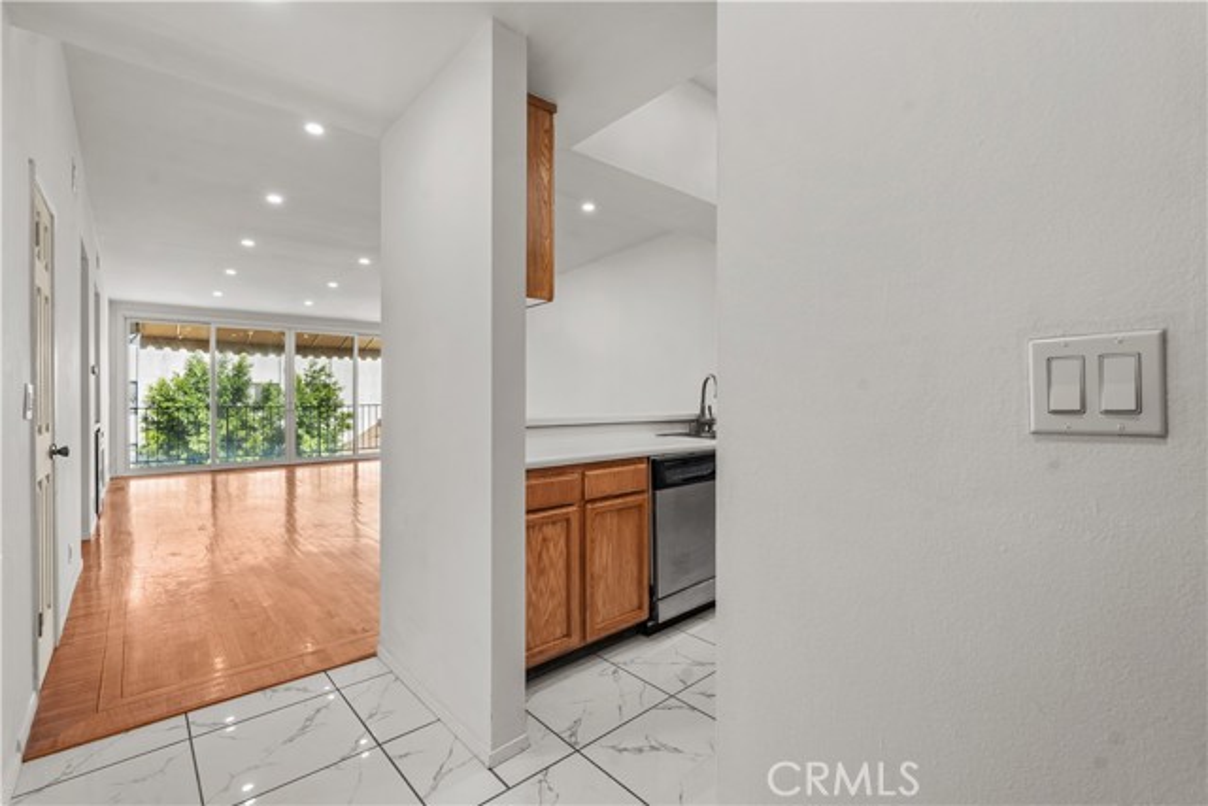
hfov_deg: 96.7
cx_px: 604
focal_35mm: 16
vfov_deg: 73.8
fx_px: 537
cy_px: 403
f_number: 8
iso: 250
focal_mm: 16
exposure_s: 1/6
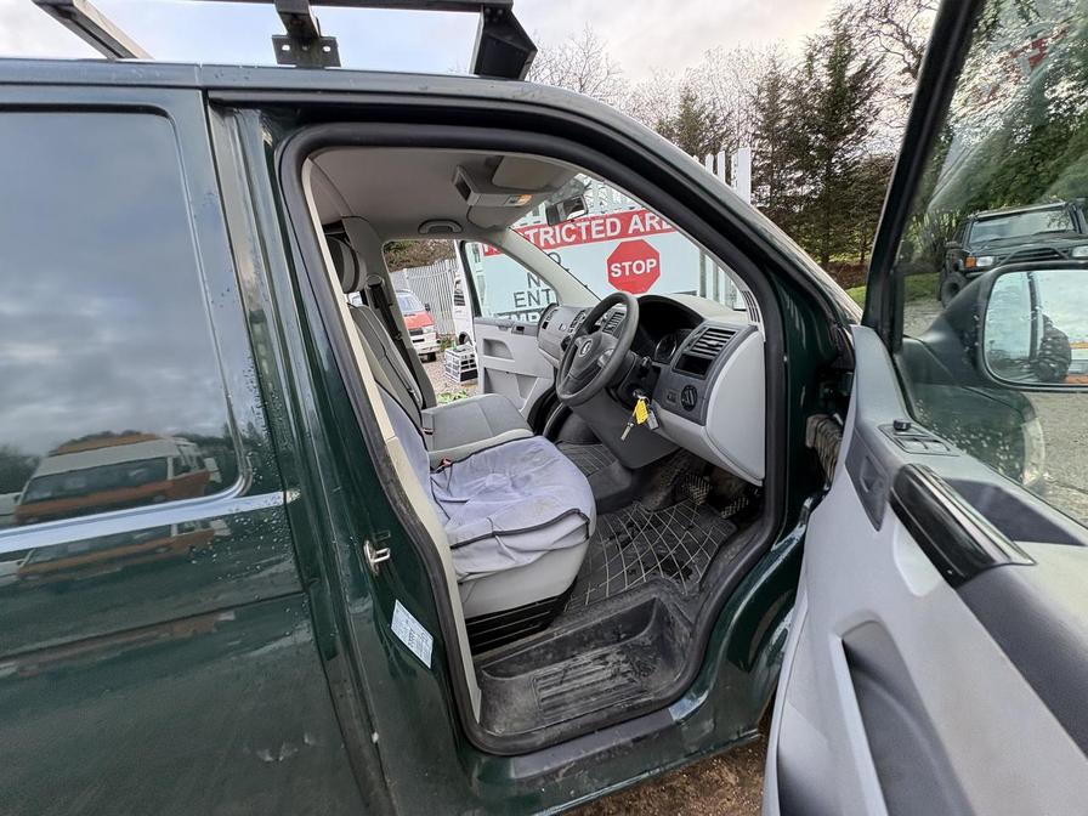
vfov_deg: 85.7
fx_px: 440
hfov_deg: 102.1
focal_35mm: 14
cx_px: 544
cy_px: 408
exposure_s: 1/99
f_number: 2.2
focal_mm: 2.22
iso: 100
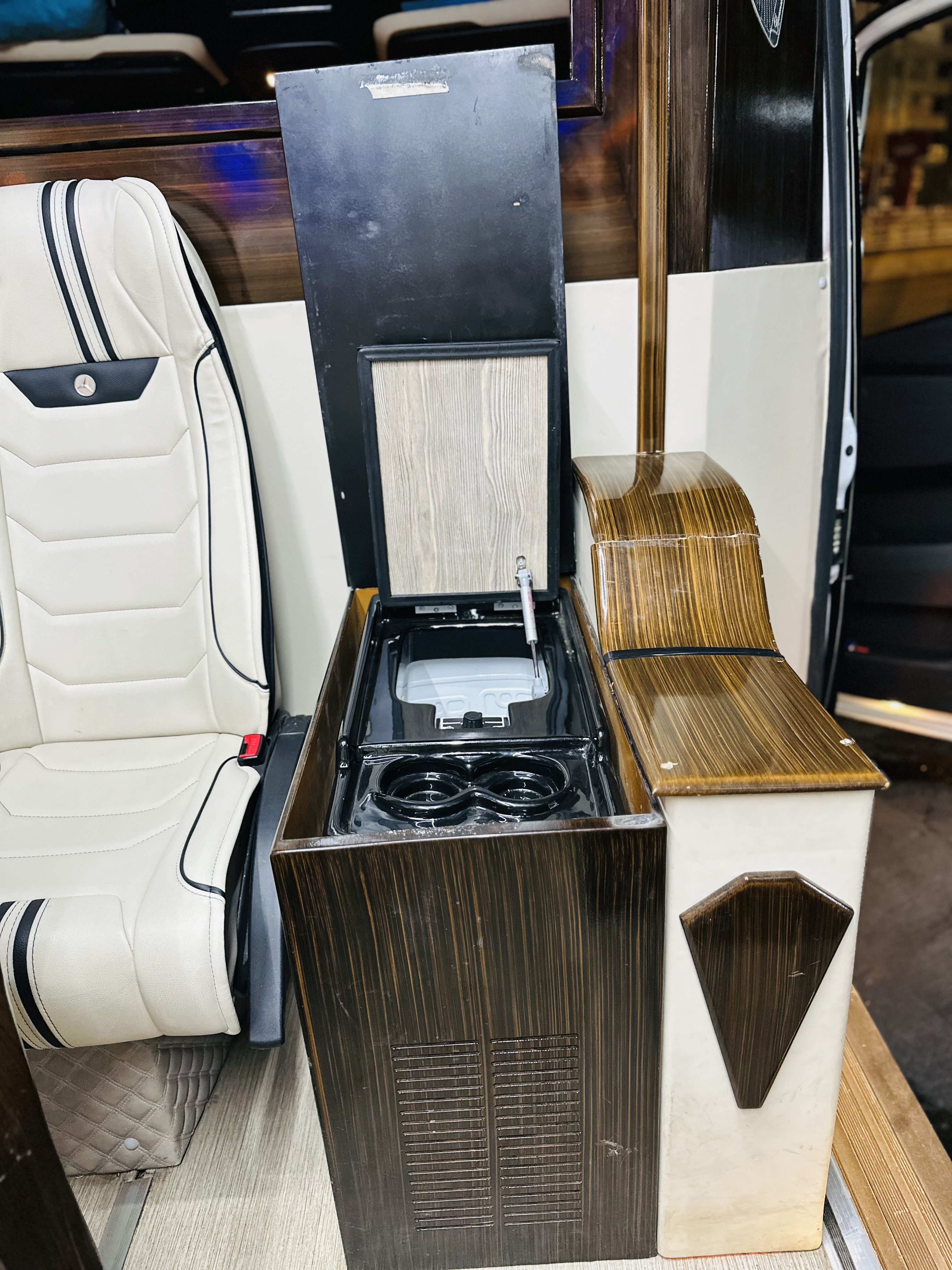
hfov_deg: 56.8
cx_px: 476
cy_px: 635
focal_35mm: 24
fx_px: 880
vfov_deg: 71.6
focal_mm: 6.86
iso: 500
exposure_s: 1/51
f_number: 1.78
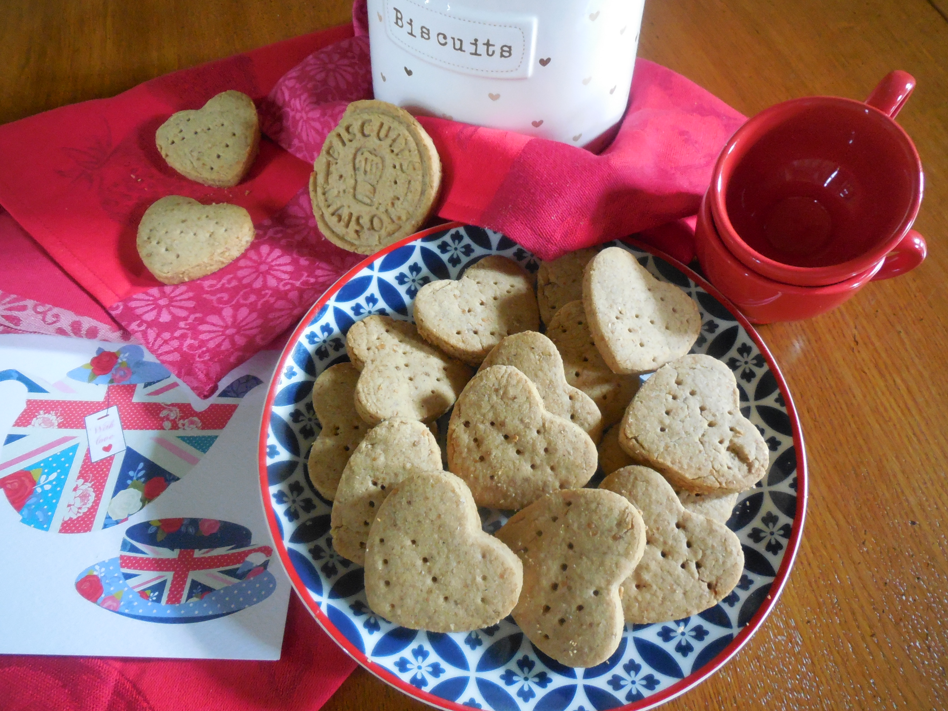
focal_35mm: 25
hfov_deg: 69.4
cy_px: 356
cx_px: 474
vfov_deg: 54.9
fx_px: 685
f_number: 3.1
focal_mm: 4.5
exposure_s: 1/8
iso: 800
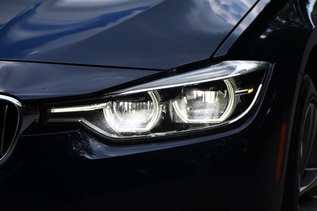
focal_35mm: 255
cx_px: 158
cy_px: 106
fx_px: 2244
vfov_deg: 5.4
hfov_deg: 8.1
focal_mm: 170
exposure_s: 1/500
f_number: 6.3
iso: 200
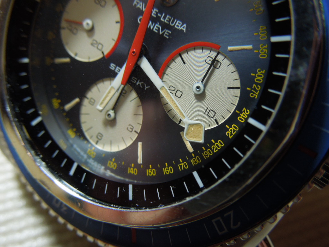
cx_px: 164
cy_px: 124
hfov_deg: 58.4
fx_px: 295
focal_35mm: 31
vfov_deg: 45.4
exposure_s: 1/30
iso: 220
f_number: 3.6
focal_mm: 5.6
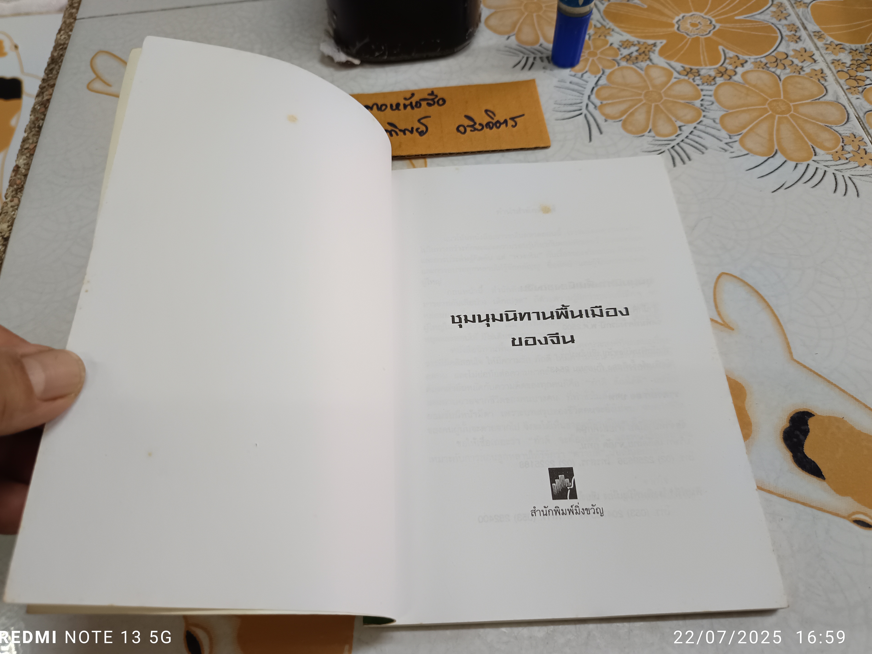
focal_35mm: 25
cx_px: 422
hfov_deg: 69.4
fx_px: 630
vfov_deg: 54.9
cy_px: 331
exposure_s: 1/50
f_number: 1.7
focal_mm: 5.31
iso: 703
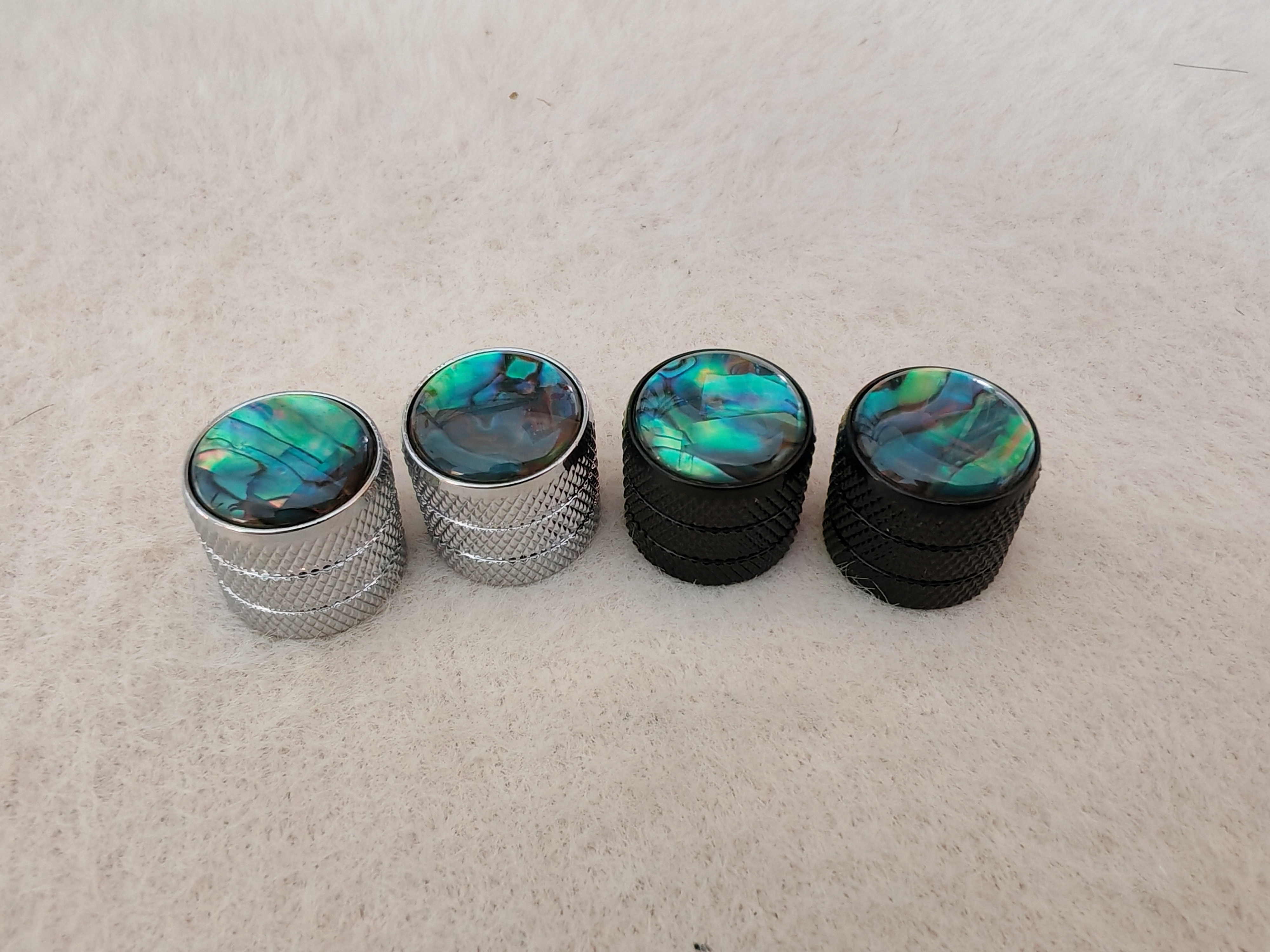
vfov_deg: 51.4
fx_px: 991
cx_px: 635
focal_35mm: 27
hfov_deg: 65.3
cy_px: 476
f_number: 2.2
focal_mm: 1.96
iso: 160
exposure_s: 1/50
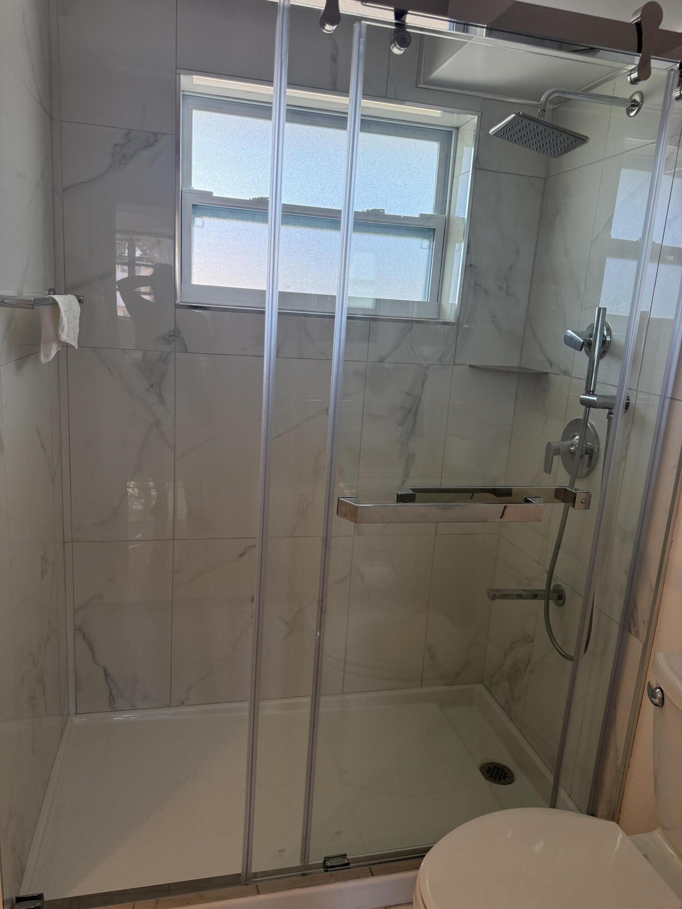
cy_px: 454
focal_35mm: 24
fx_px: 630
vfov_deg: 71.6
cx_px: 341
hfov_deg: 56.8
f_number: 1.78
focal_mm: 6.76
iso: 200
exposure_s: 1/163
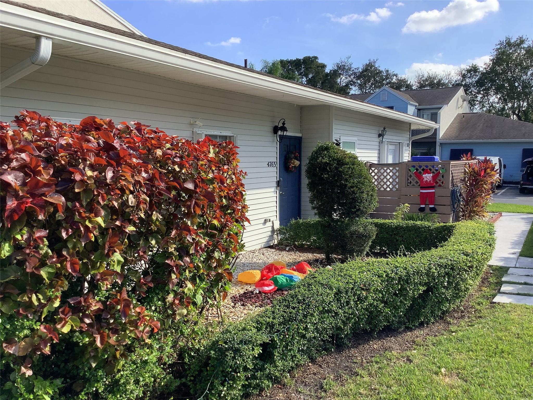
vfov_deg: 45.4
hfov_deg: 58.4
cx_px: 266
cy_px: 200
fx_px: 477
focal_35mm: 31
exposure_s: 1/497
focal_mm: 3.3
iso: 25
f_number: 2.4
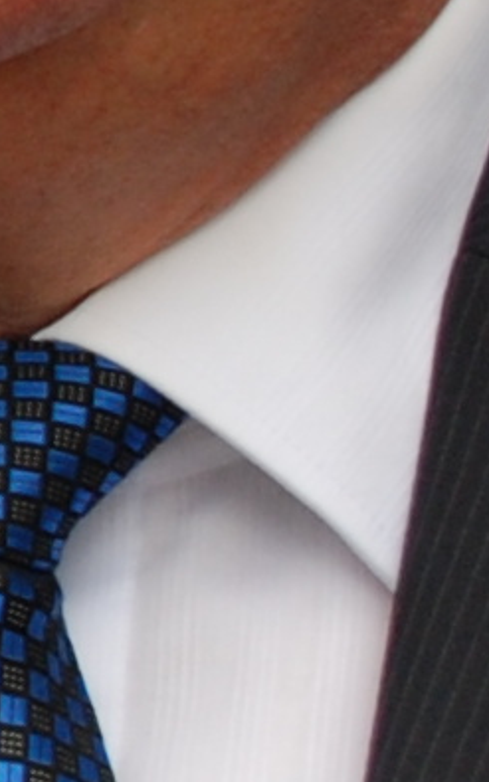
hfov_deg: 2.4
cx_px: -1495
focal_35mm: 525
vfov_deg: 4.0
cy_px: 87
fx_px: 11190
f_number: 6.3
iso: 250
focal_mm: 35
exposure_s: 1/160
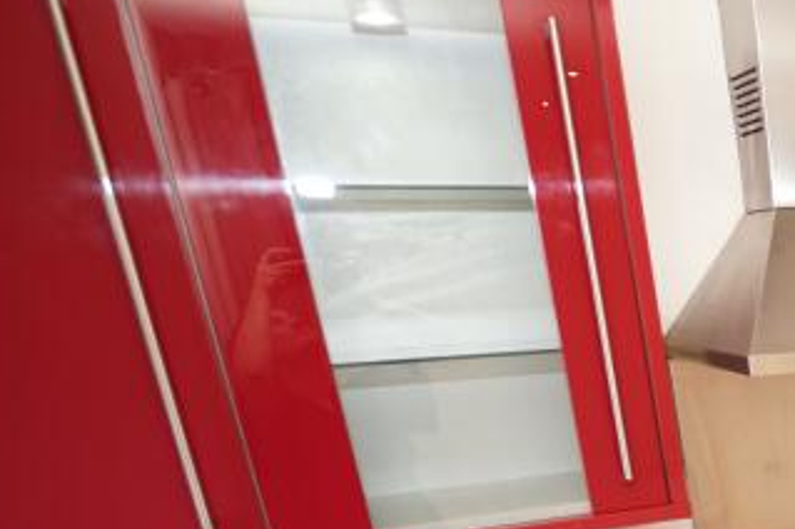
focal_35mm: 45
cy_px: 613
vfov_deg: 26.8
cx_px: 1126
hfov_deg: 30.1
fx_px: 993
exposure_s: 1/60
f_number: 2.8
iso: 250
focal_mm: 14
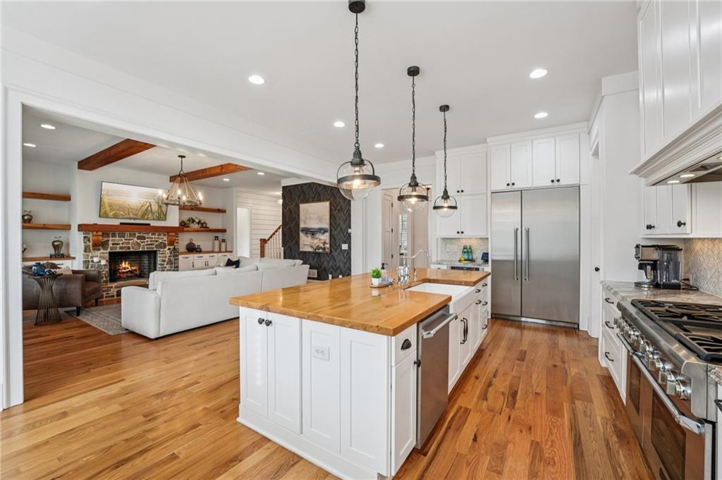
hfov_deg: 104.3
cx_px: 361
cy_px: 240
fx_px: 281
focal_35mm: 14
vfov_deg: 81.1
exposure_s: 1/20
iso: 320
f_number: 8
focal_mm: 14
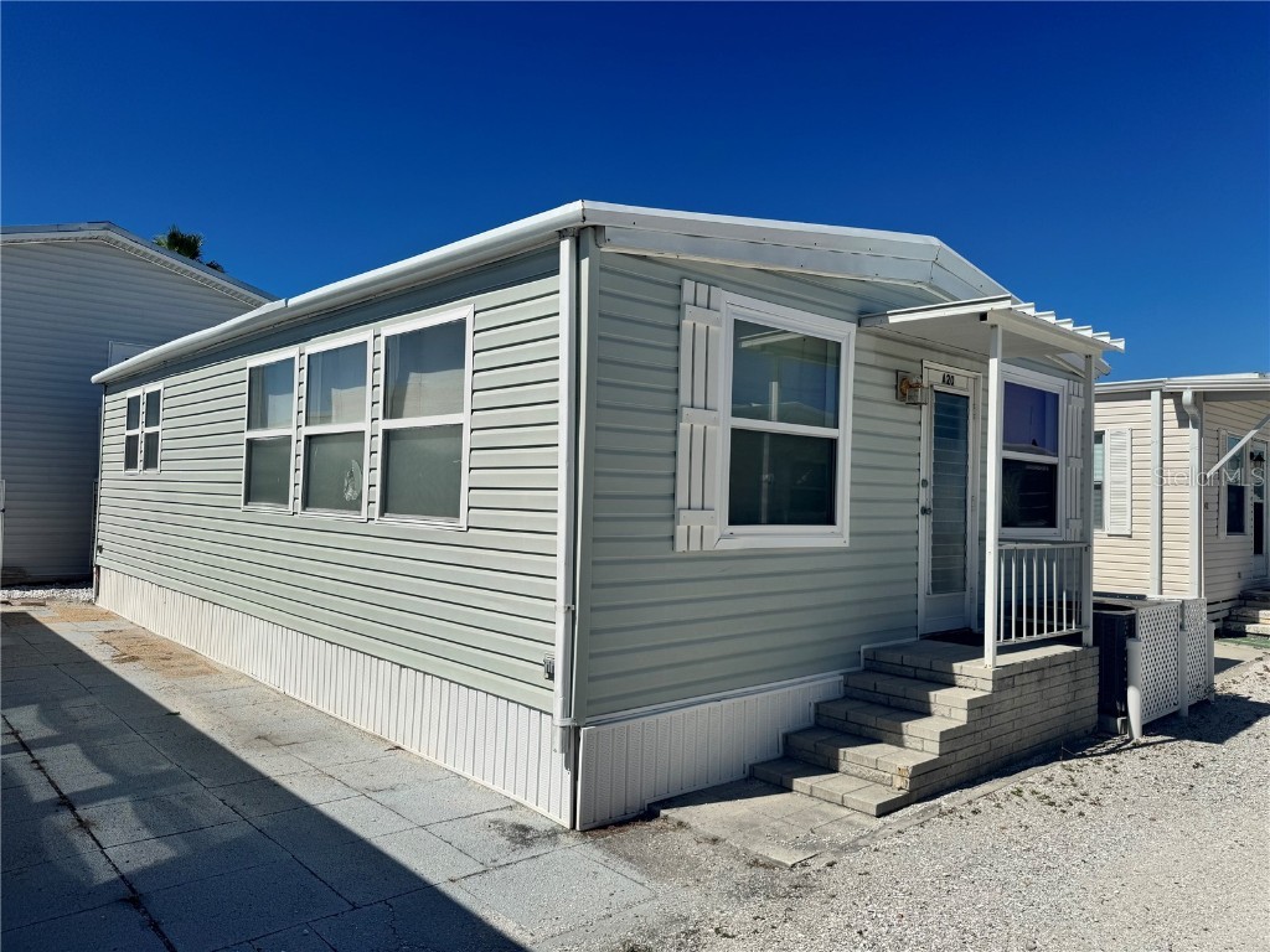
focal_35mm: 24
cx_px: 635
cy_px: 476
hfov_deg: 71.6
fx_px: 881
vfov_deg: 56.8
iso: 64
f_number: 1.78
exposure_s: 1/12346
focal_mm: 6.76
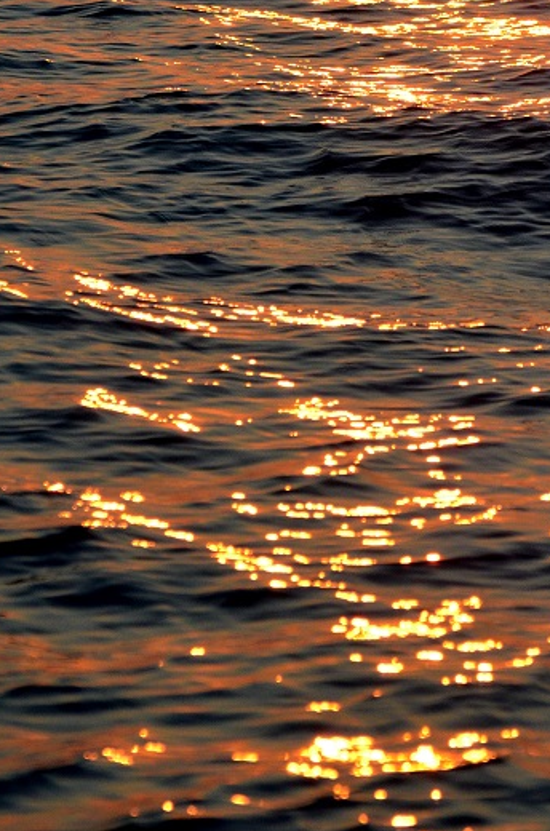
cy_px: 84
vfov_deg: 6.4
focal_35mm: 323
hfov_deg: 4.2
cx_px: 380
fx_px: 7441
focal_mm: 112
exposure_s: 1/8000
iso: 1400
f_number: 4.8
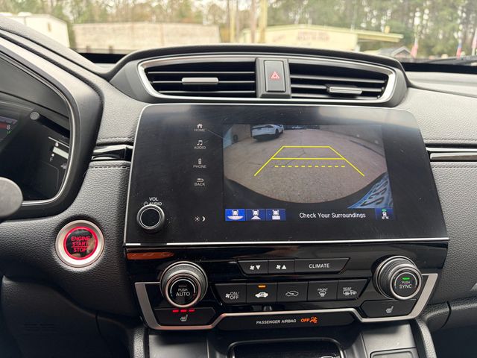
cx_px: 238
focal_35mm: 26
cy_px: 179
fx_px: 358
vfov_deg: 53.1
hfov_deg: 67.3
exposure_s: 1/215
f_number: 1.6
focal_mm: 5.96
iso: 100
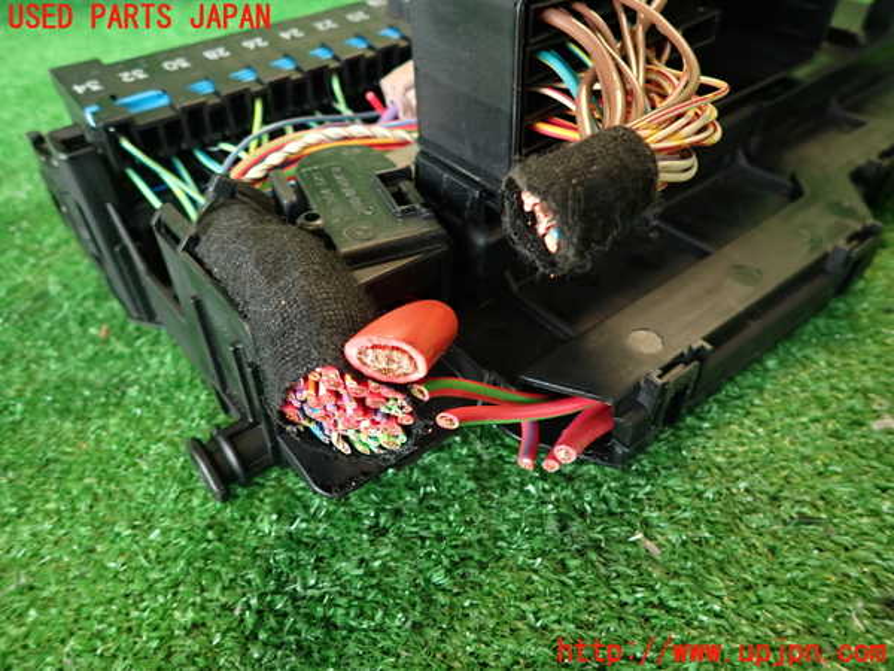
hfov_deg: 69.4
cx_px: 447
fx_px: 646
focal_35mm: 25
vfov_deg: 54.9
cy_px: 336
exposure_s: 1/30
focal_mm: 4.5
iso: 200
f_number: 2
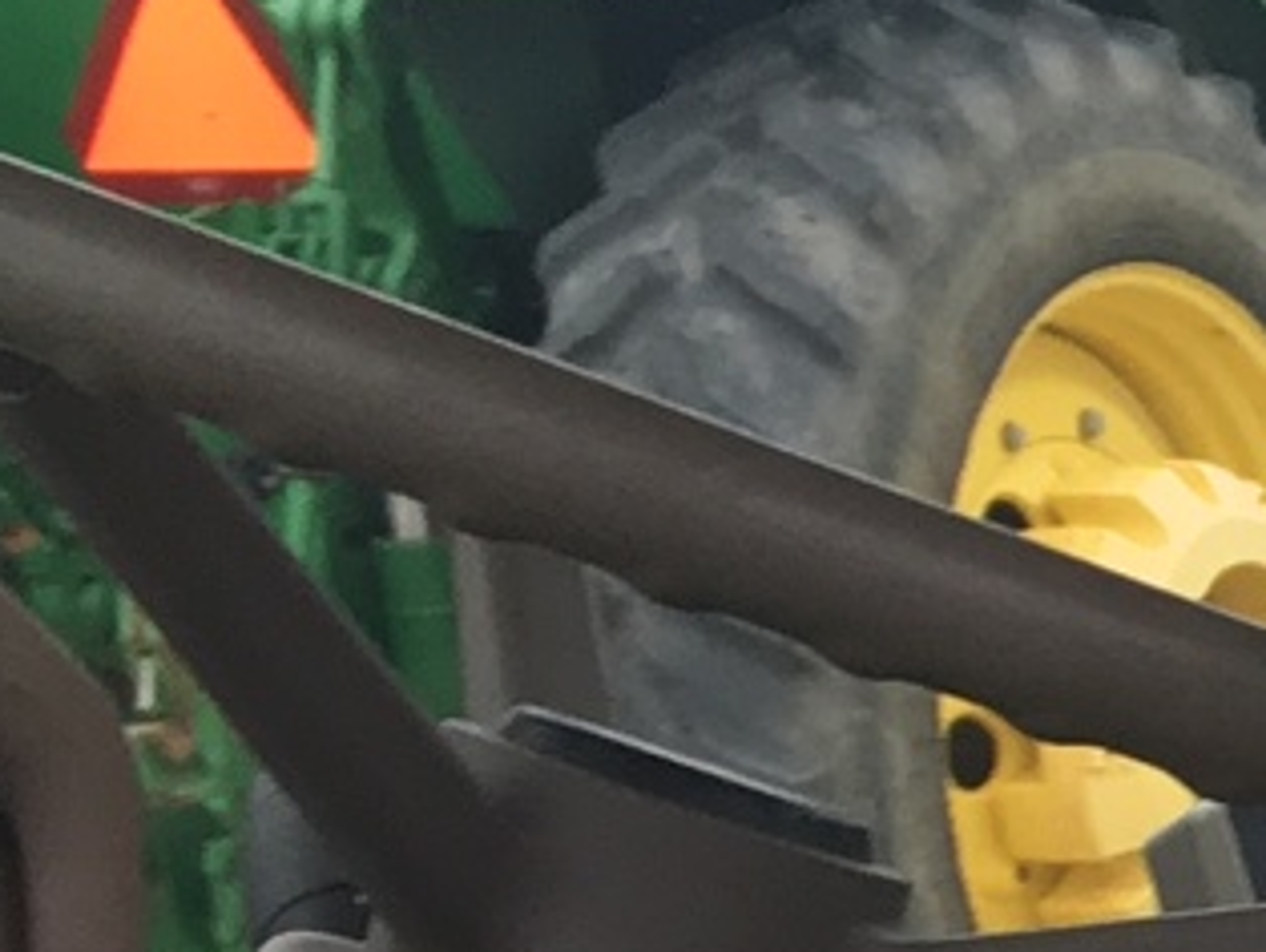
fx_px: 6918
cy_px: 1593
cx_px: 3588
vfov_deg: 7.7
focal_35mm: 189
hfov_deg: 8.9
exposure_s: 1/120
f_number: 2.2
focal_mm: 4.15
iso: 32
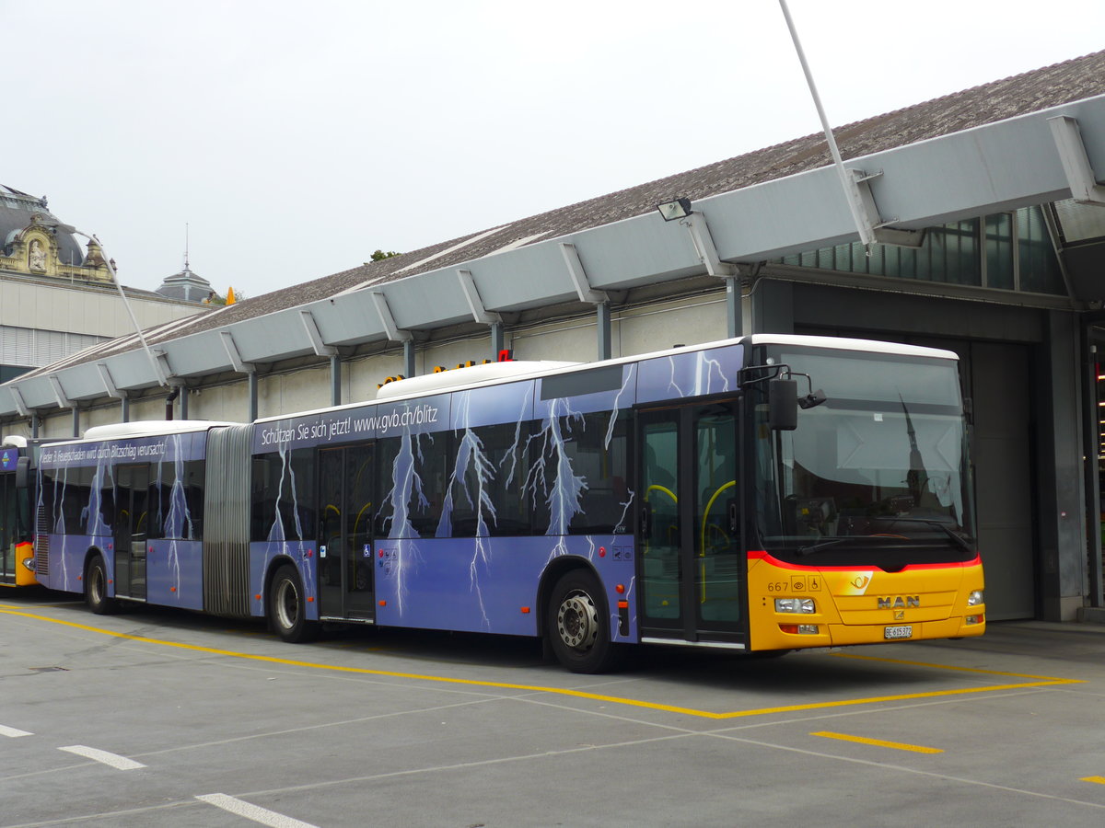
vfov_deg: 29.1
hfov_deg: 38.2
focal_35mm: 50
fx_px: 1596
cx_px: 552
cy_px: 414
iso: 80
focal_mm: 10.7
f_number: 3.3
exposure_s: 1/125
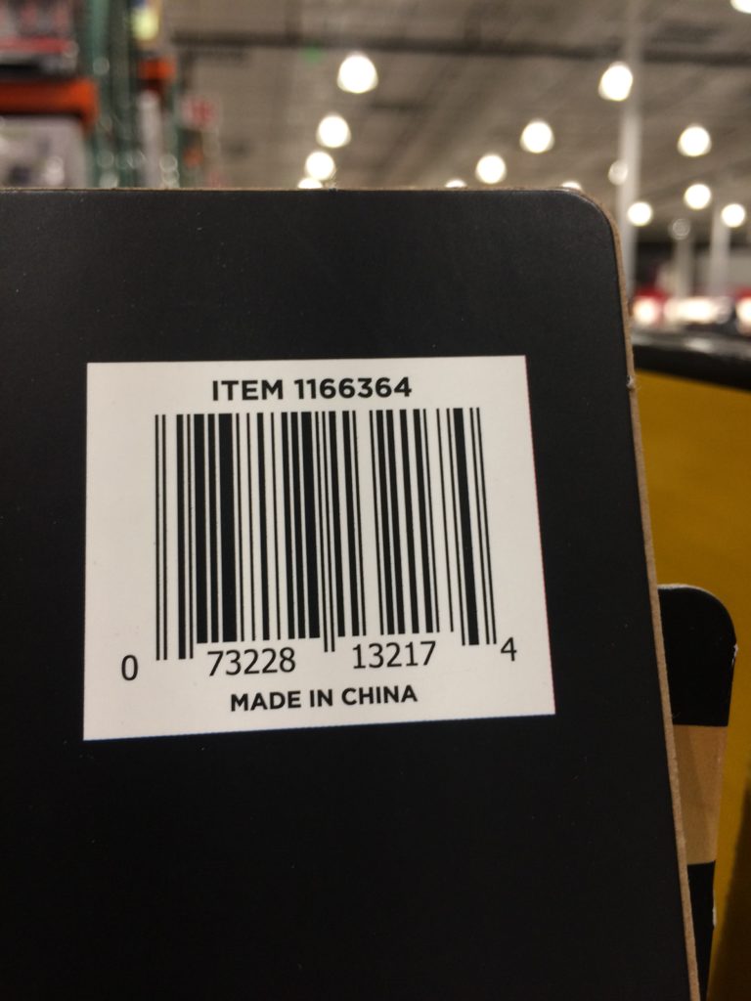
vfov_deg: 61.7
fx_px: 839
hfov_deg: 48.2
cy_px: 500
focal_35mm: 29
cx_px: 376
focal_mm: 4.15
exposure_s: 1/33
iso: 64
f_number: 2.2
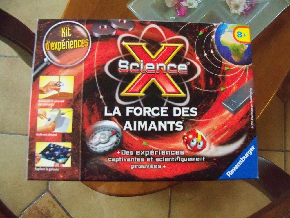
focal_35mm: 35
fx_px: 293
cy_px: 109
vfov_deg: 40.7
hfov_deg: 52.6
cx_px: 145
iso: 1600
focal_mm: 6.2
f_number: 3.5
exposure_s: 1/20
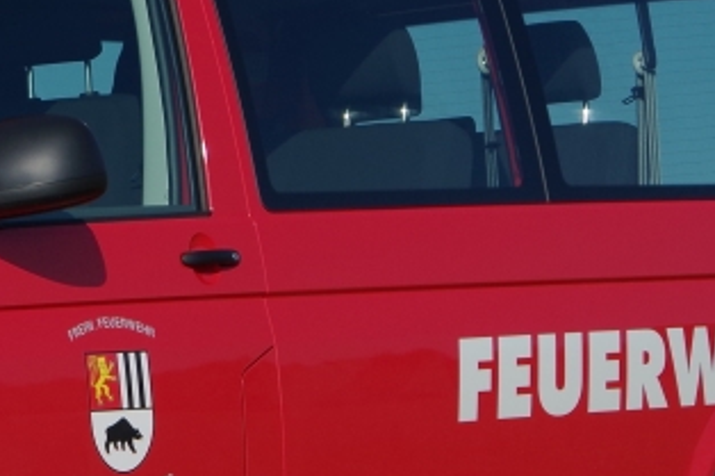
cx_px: -46
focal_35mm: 258
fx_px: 5121
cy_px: 314
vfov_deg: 5.3
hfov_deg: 7.9
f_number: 8
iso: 200
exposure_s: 1/750
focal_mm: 60
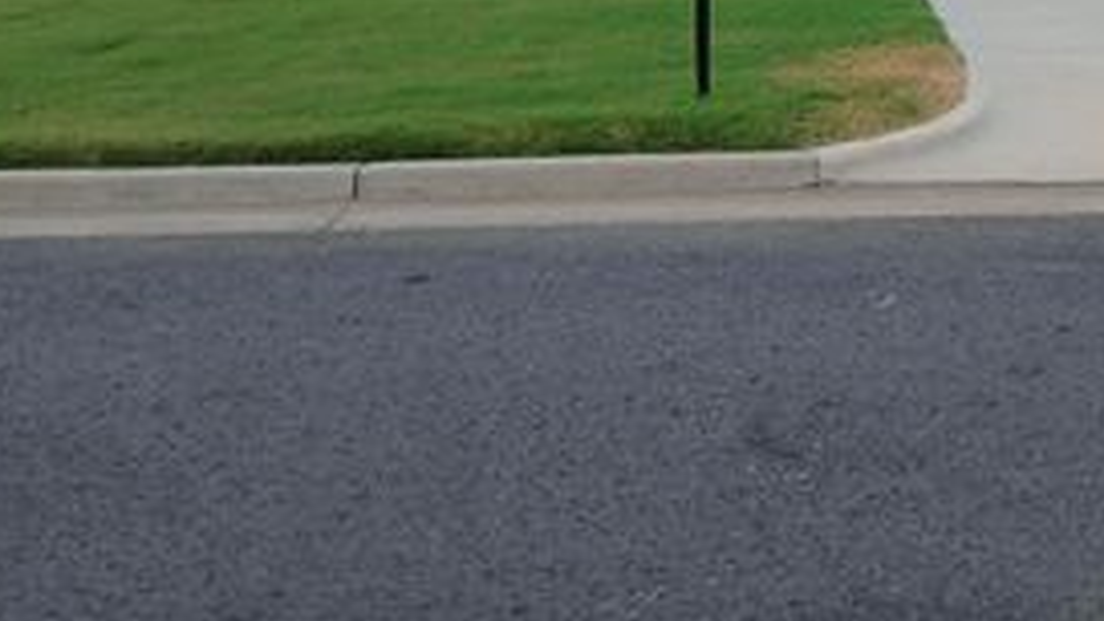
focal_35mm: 52
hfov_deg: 38.8
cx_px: 828
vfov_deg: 21.5
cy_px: -106
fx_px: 1522
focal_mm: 3.98
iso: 160
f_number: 1.8
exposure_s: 1/60
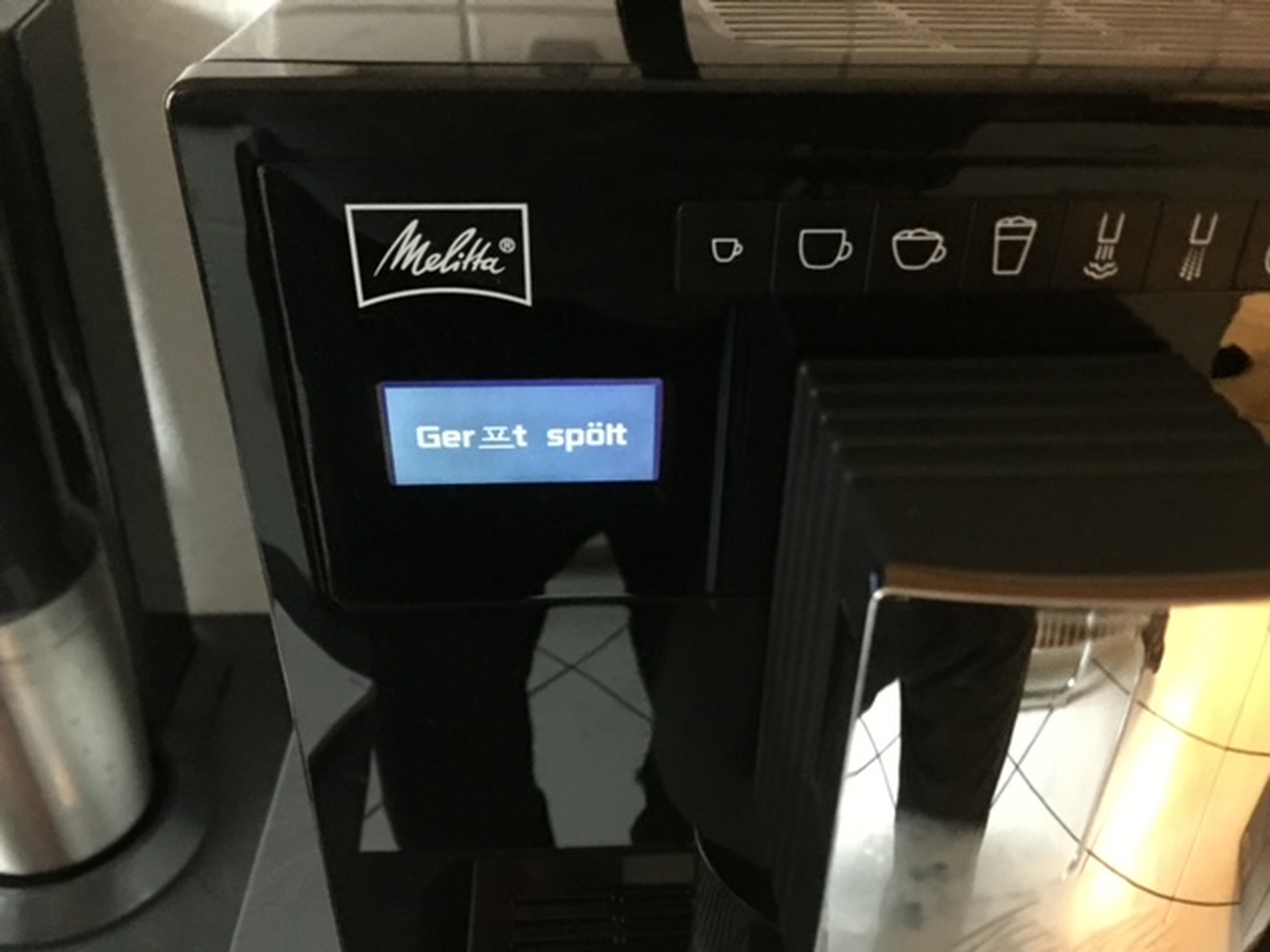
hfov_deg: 61.7
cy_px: 476
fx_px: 1064
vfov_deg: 48.2
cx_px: 635
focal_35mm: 29
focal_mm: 4.15
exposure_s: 1/4
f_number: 2.2
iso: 400
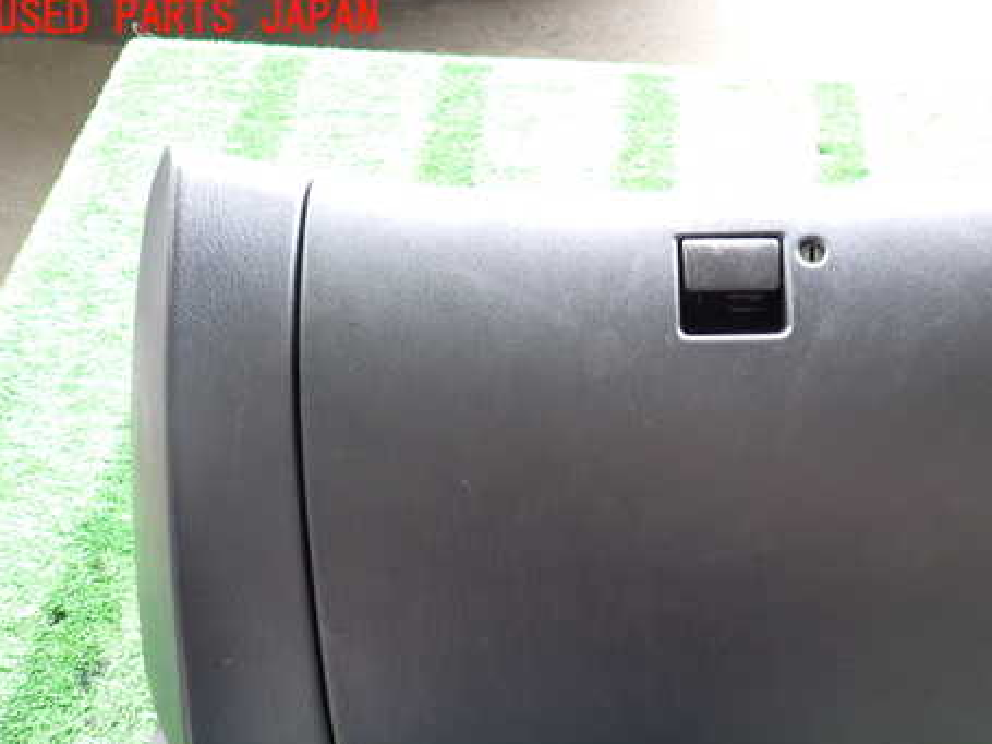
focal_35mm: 33
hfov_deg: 54.6
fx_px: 945
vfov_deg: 42.5
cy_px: 482
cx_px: 637
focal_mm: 4.5
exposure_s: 1/30
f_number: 2
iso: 200
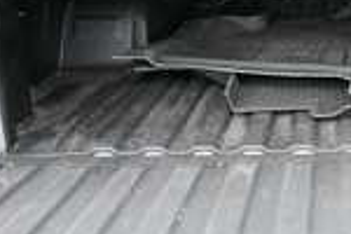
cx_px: 337
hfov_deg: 33.2
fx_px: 546
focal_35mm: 56
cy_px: 34
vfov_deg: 23.7
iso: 450
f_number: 5
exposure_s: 1/250
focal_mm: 14
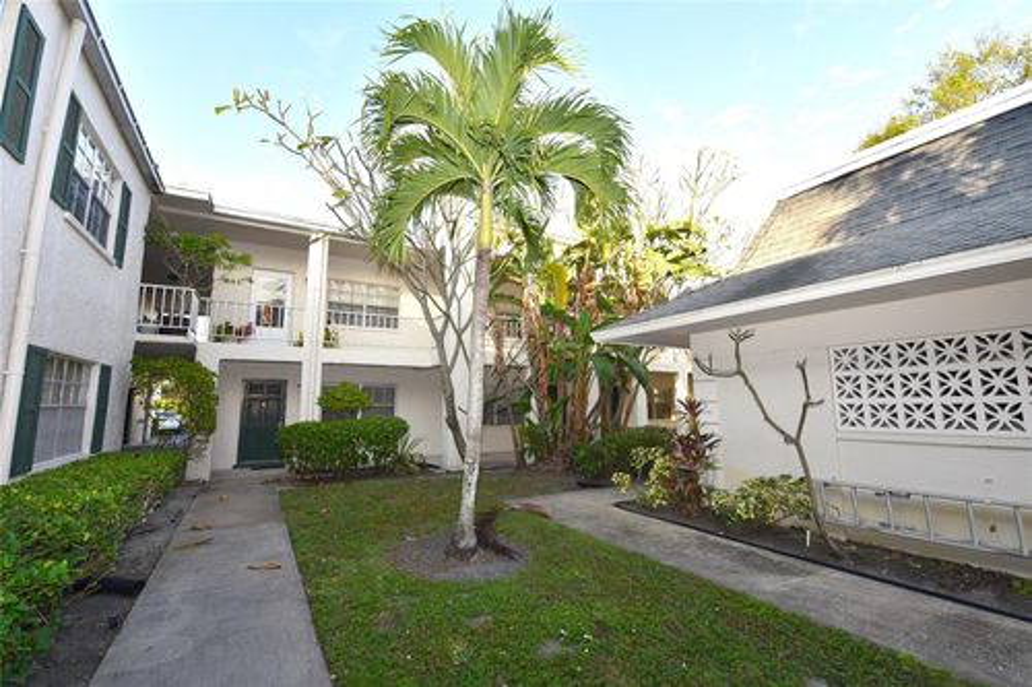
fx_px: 458
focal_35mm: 16
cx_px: 516
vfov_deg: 73.7
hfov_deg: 96.8
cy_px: 344
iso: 140
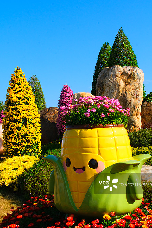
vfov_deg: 39.6
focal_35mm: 50
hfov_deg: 27.0
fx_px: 317
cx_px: 80
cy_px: 124
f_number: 22
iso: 640
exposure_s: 1/150
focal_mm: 29.8
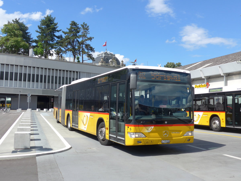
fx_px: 272
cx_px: 120
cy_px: 90
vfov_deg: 36.8
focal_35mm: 39
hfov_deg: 47.9
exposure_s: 1/1600
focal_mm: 8
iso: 80
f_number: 2.8
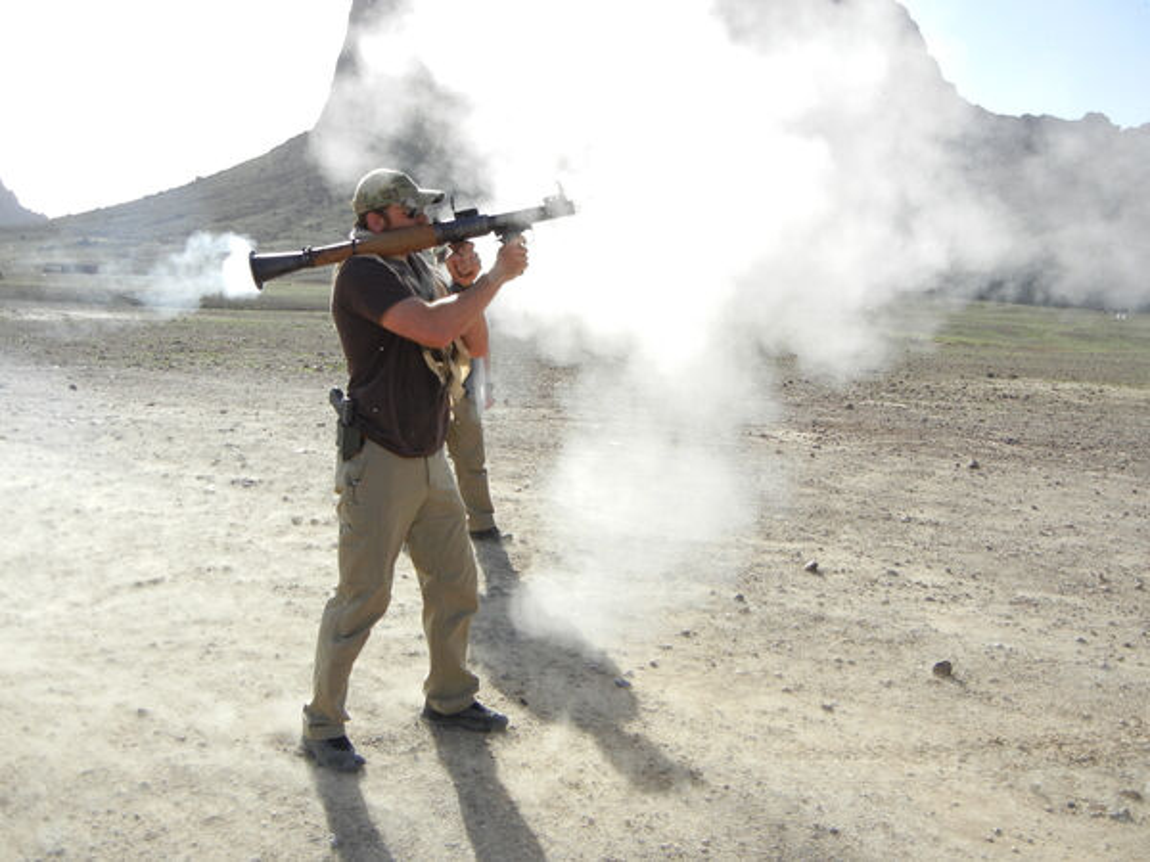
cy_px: 431
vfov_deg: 41.8
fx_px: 1130
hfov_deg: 54.0
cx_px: 575
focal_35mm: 34
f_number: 3.6
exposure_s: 1/963
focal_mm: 6.2
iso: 160
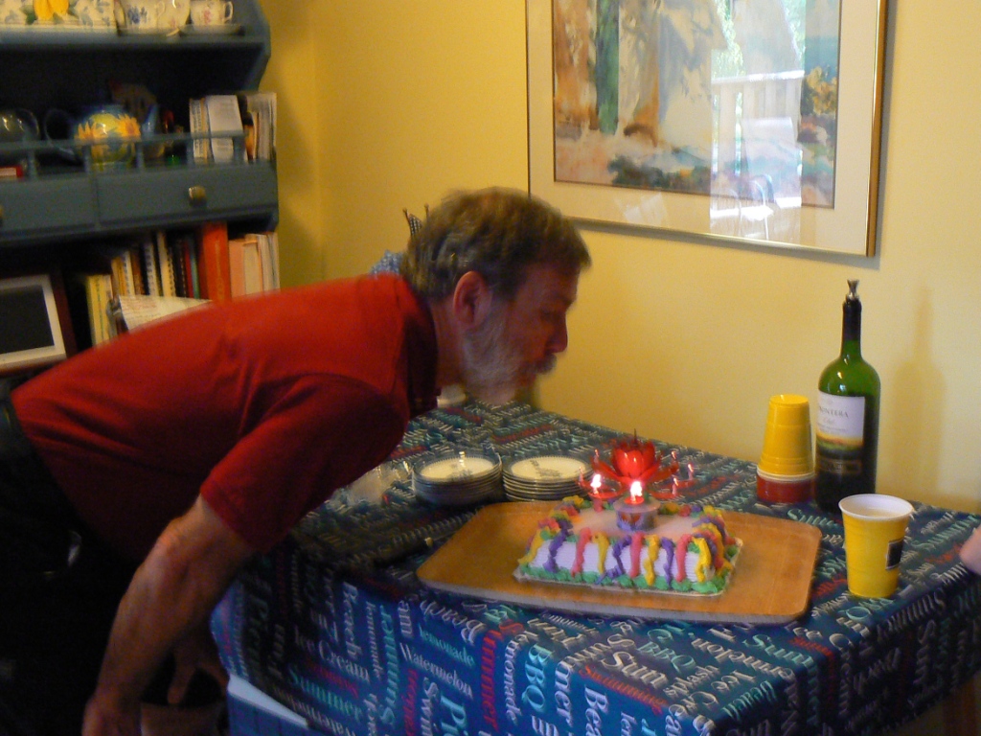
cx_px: 490
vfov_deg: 39.7
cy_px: 368
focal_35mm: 36
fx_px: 1020
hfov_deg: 51.4
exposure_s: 1/13
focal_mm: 6
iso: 200
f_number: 2.8
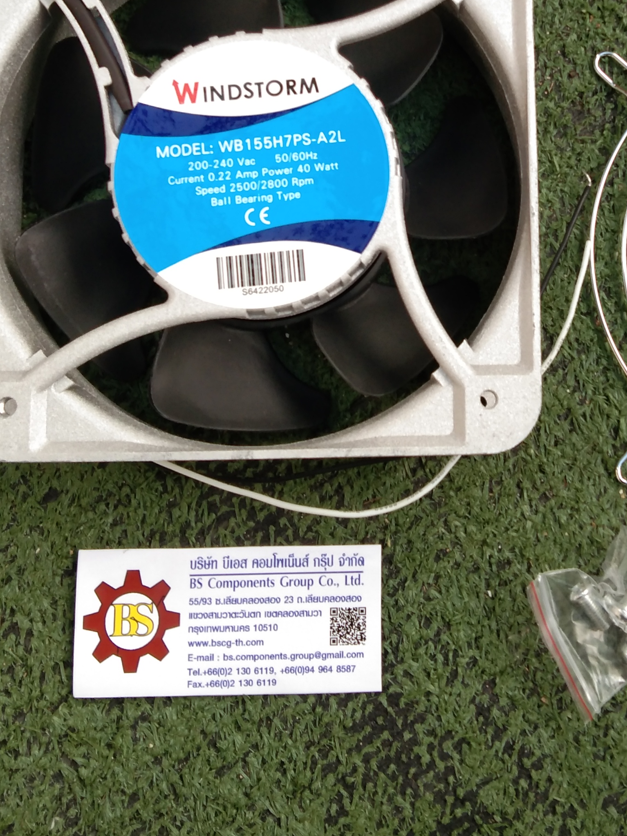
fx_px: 1473
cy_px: 193
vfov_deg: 31.0
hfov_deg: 23.8
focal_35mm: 61
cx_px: 455
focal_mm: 3.65
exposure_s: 1/50
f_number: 2.2
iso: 112
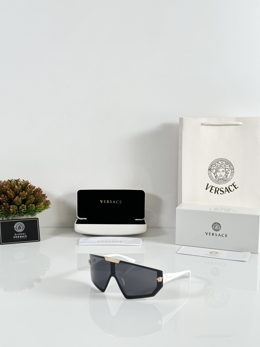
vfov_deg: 39.7
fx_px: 481
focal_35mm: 48
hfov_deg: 30.3
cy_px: 174
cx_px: 130
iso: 80
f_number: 1.78
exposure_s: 1/157
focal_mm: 6.86
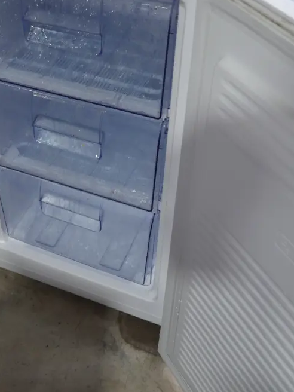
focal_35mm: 50
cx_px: 73
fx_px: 566
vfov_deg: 37.8
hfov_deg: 28.7
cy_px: 132
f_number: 3.6
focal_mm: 16
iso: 200
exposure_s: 1/100
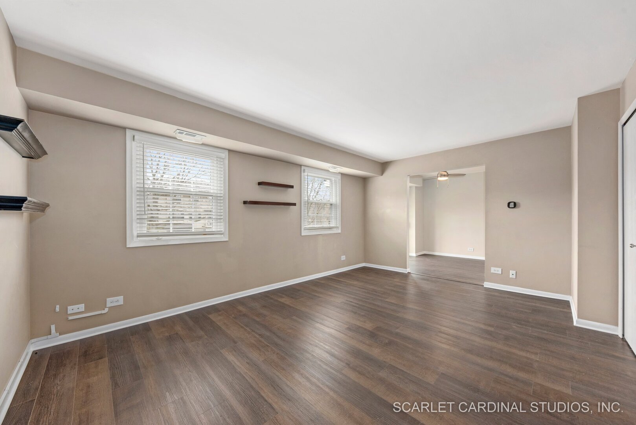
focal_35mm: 13
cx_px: 318
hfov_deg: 108.3
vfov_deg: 85.5
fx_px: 230
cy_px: 212
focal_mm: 13
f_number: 7.1
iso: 400
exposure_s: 1/10
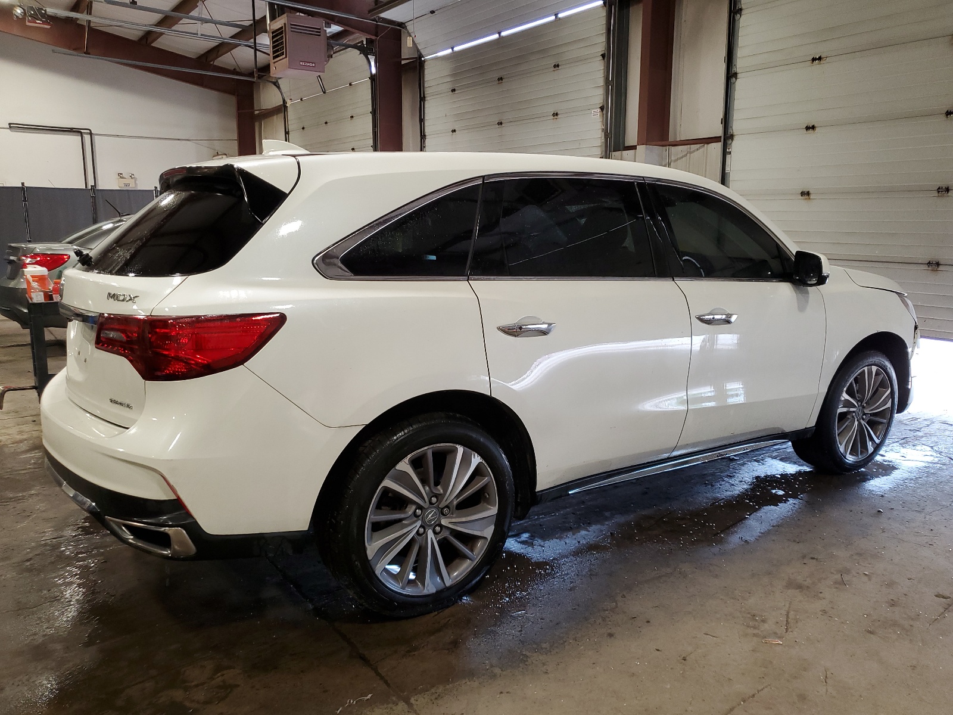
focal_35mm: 26
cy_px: 358
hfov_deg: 67.3
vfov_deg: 53.1
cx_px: 476
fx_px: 716
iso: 83
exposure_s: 1/60.2
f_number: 1.5
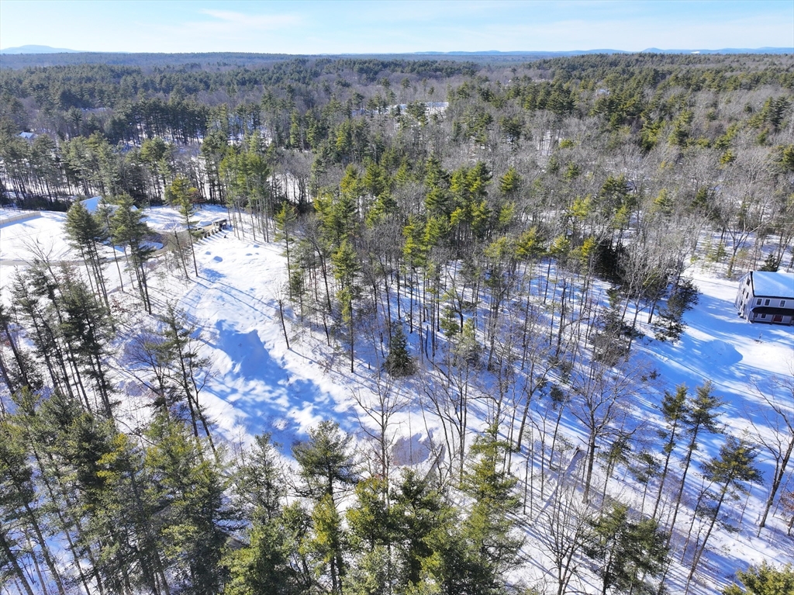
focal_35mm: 24
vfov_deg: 56.8
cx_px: 397
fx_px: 550
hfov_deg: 71.6
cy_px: 298
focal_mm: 12.29
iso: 320
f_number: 2.8
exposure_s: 1/2000
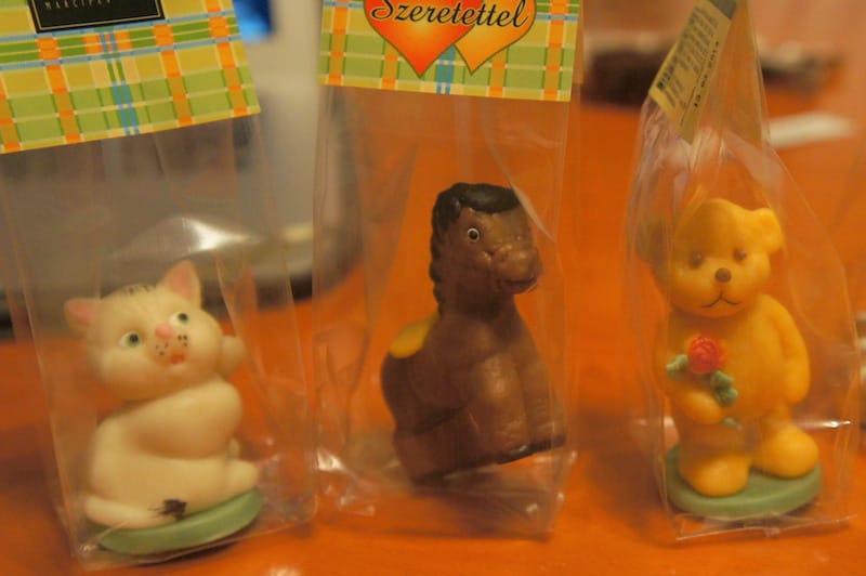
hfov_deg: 45.5
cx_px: 433
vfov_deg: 31.1
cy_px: 288
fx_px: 1034
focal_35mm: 43
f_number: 4
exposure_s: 1/50
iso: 1250
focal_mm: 29
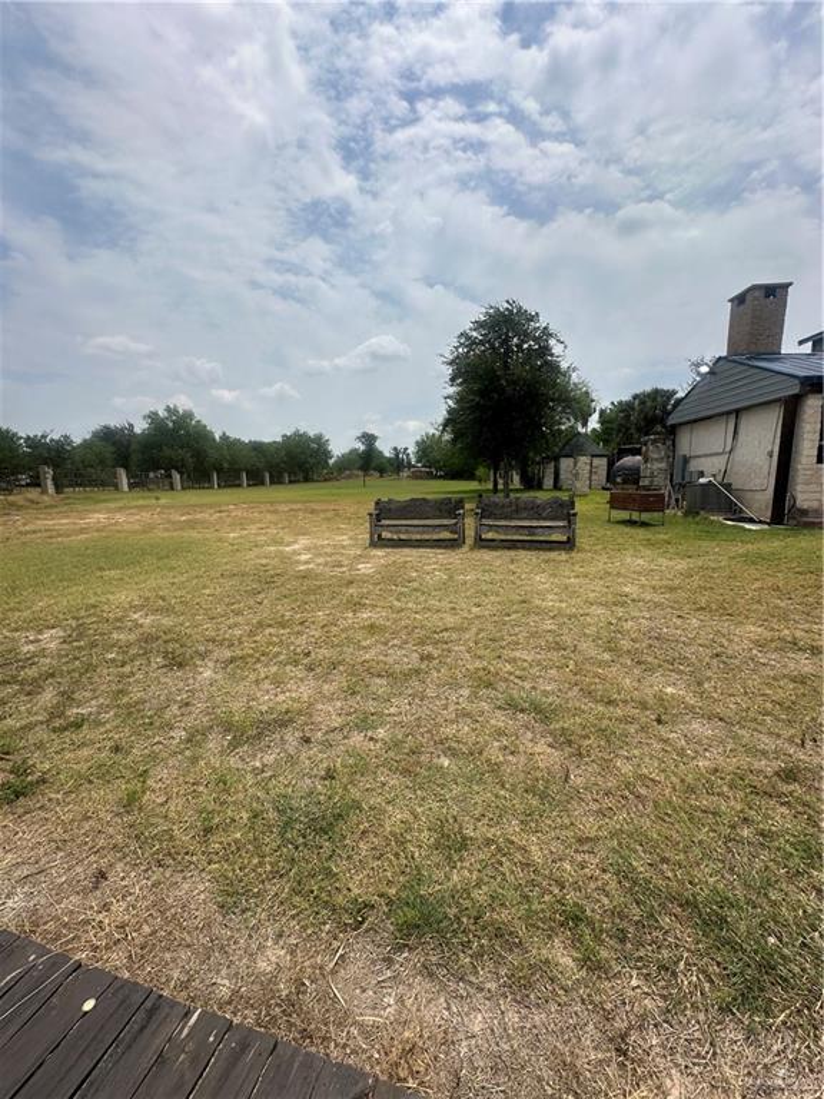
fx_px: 444
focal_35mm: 14
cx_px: 412
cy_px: 550
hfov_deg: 85.7
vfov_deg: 102.1
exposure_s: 1/3861
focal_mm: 2.22
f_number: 2.2
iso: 50
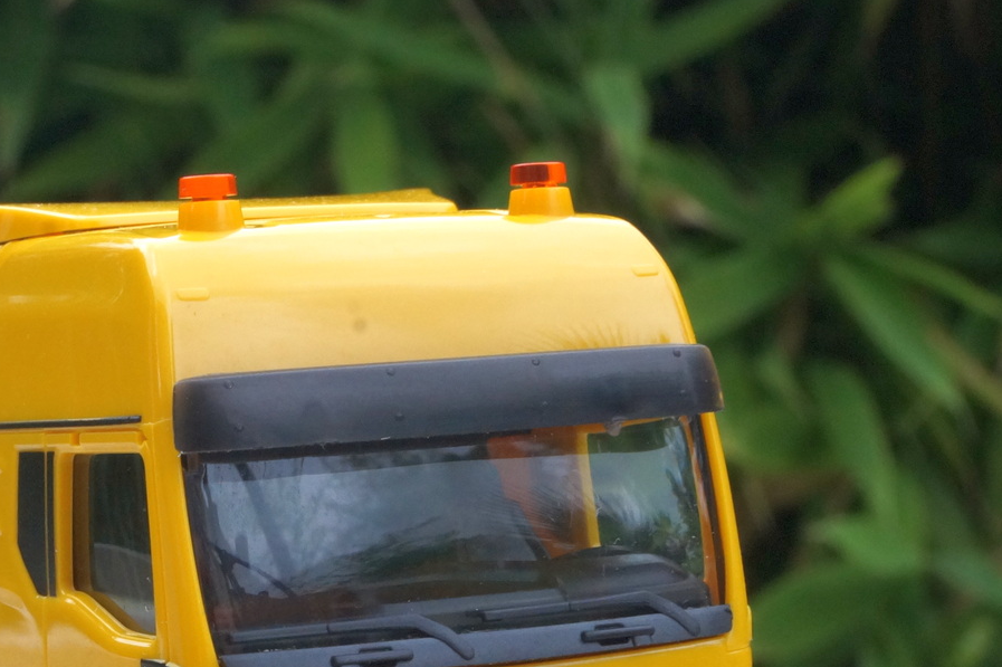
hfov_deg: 17.2
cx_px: 77
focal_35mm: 117
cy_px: 596
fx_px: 3258
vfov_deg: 11.6
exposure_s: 1/60
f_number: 22
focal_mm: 35
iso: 640
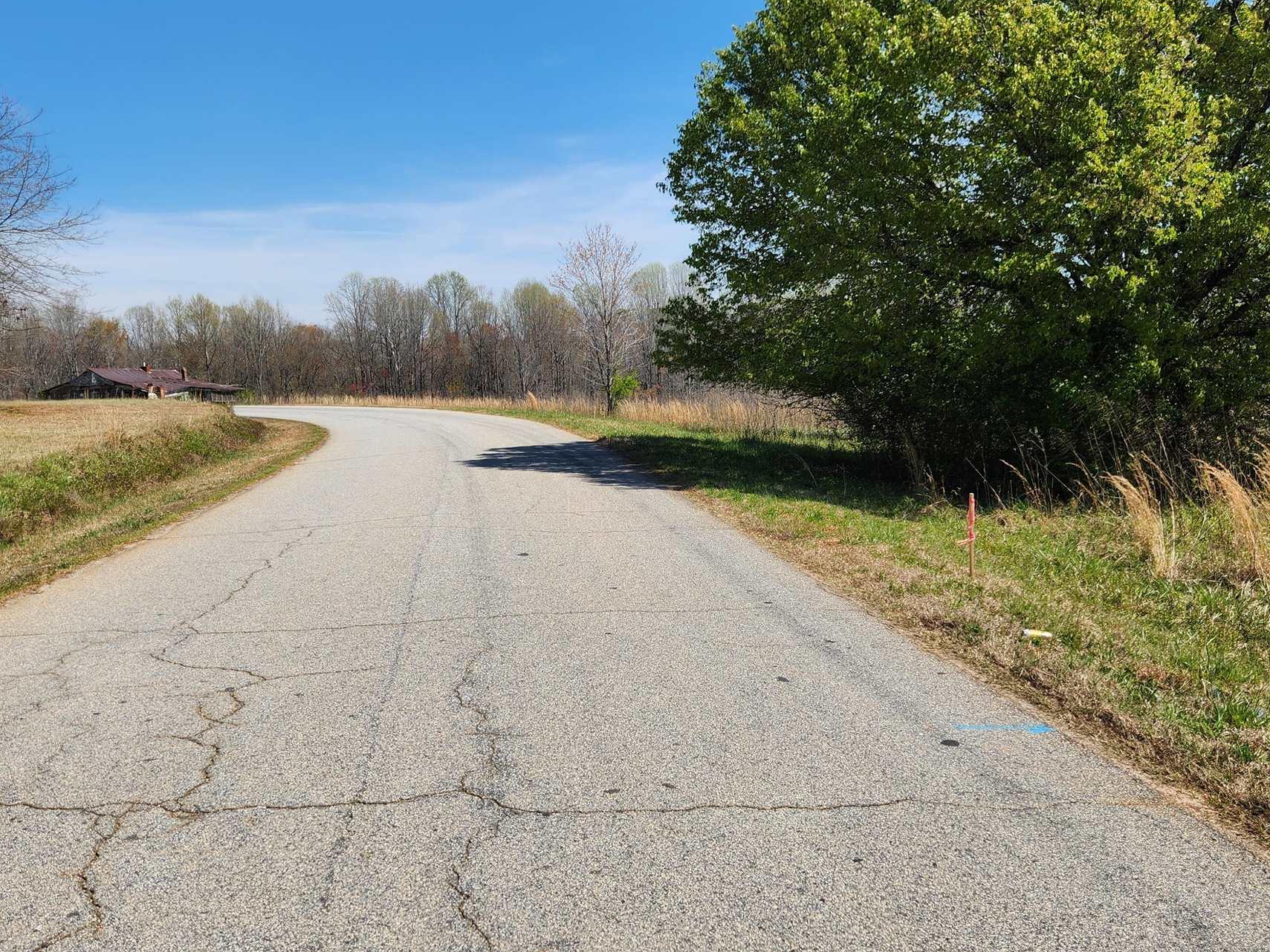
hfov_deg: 58.3
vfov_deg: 45.4
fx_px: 1137
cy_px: 494
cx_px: 630
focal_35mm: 31
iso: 20
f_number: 1.8
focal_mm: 5.4
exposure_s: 1/1920
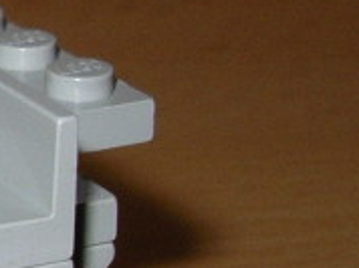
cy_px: 103
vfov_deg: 6.8
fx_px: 2268
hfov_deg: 8.5
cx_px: -417
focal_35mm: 219
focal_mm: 5.8
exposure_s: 1/60
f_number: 4.1
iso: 50
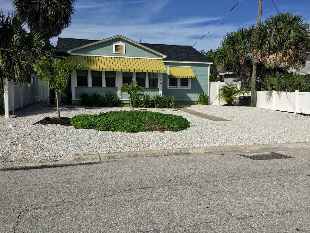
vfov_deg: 48.2
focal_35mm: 29
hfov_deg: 61.7
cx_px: 155
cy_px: 116
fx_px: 260
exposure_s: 1/3077
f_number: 2.2
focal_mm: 4.15
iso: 25
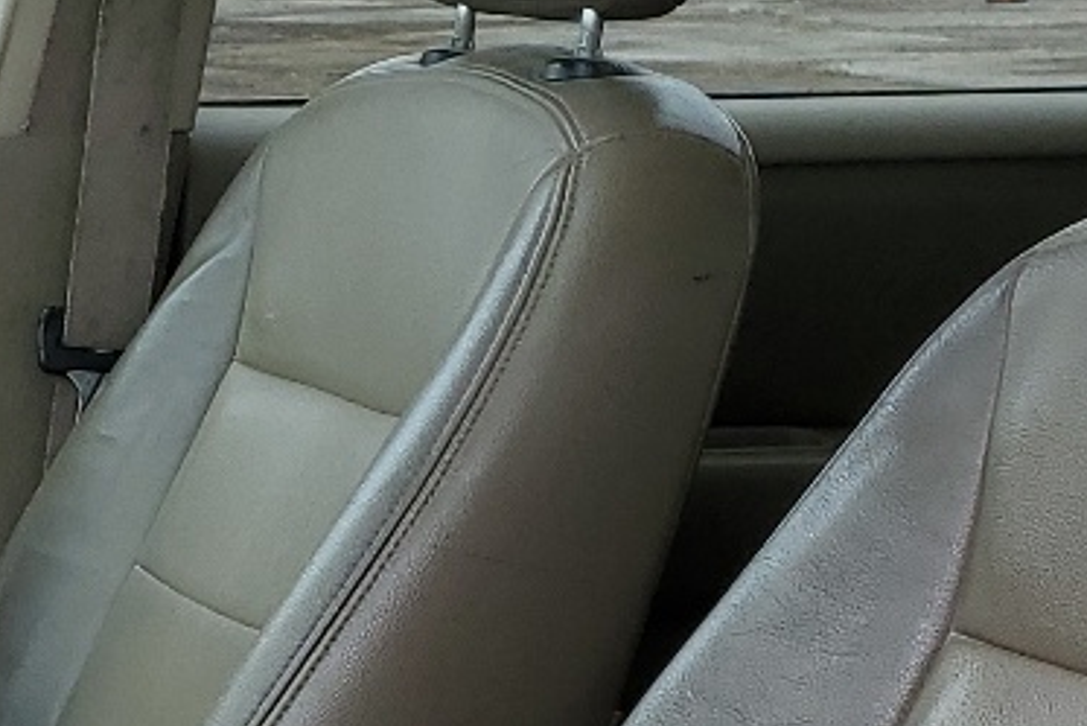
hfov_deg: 16.7
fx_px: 3504
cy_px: 1318
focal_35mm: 116
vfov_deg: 11.0
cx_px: -318
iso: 50
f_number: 1.5
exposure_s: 1/370
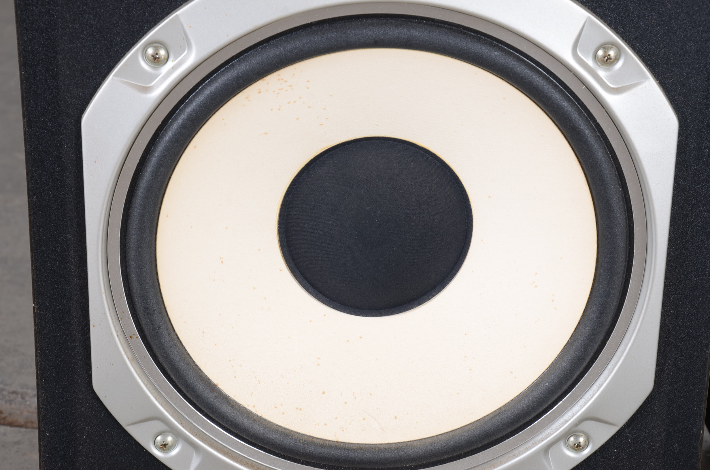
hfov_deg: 19.5
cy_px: 235
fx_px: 2067
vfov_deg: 13.0
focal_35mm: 105
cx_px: 355
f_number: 10
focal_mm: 70
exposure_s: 1/80
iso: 125
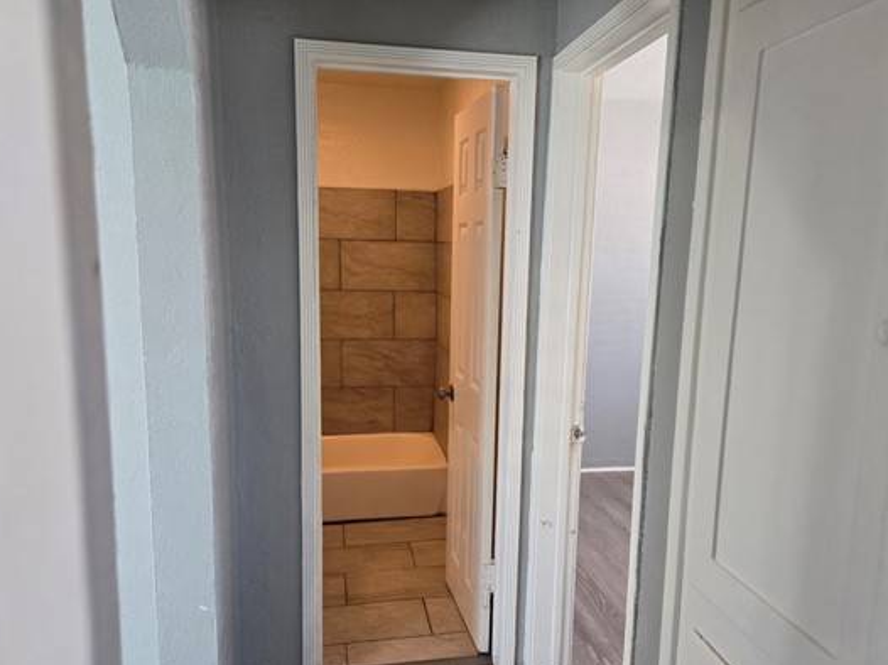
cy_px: 376
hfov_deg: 63.5
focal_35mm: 28
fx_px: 718
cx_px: 459
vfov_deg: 49.6
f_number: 1.8
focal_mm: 5.4
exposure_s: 1/120
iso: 320
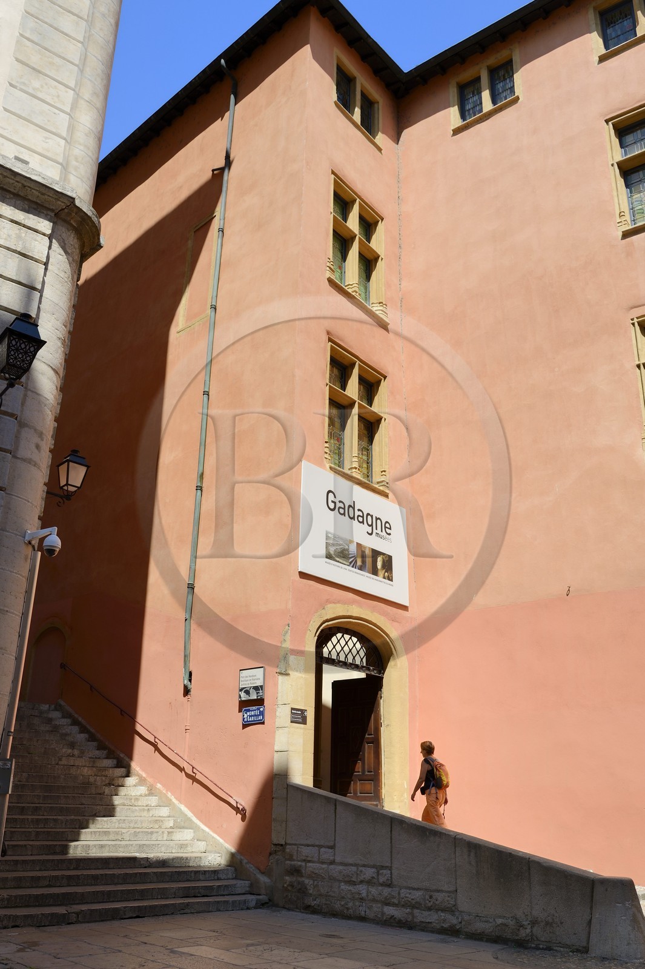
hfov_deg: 42.3
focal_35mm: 31
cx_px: 322
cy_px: 484
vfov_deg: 60.3
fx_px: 834
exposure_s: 1/250
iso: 100
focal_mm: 31
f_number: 7.1
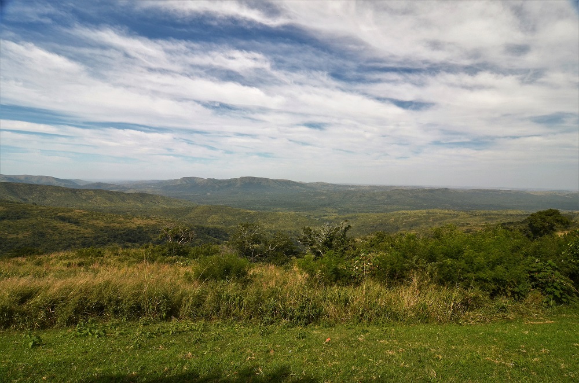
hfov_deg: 90.1
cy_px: 192
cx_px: 290
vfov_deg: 67.1
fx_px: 289
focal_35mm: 18
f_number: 11
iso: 200
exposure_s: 1/320
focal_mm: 12
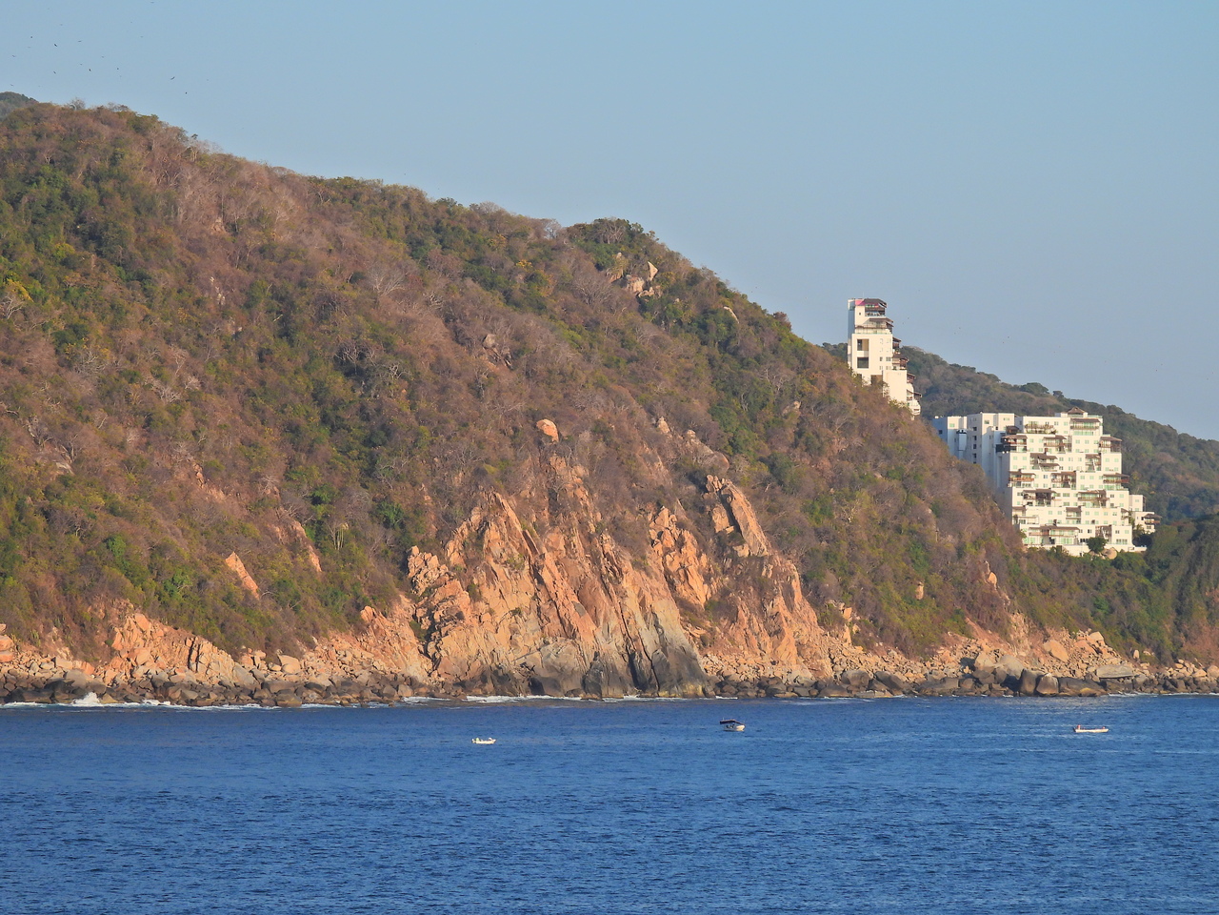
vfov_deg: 8.0
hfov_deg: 10.7
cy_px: 458
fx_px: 6515
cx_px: 610
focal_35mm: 185
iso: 100
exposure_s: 1/800
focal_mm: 33
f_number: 4.5
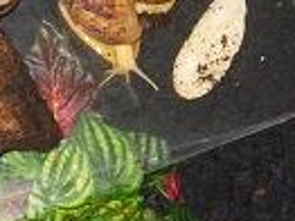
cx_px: 77
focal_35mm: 134
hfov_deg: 14.7
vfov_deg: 11.0
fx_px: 1141
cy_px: 61
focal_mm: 8.9
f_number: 4
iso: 200
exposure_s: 1/60
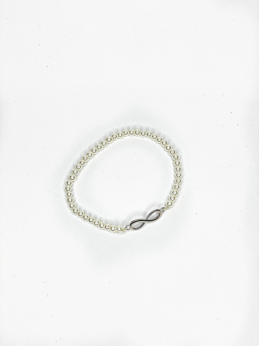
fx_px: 519
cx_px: 130
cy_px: 173
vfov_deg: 36.8
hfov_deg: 28.0
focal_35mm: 52
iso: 40
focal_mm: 6
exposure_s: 1/122
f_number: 2
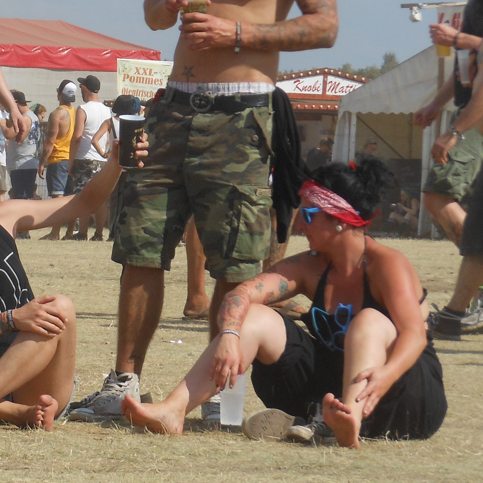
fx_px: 5430
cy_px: 51
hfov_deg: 5.1
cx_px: -14
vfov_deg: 5.1
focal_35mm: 344
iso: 80
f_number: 5.2
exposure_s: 1/640
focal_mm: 26.1
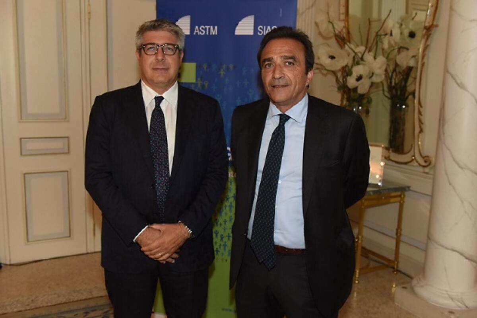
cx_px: 238
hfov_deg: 54.5
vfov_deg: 37.8
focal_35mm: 35
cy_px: 159
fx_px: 464
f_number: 5
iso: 1600
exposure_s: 1/60
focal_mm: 35
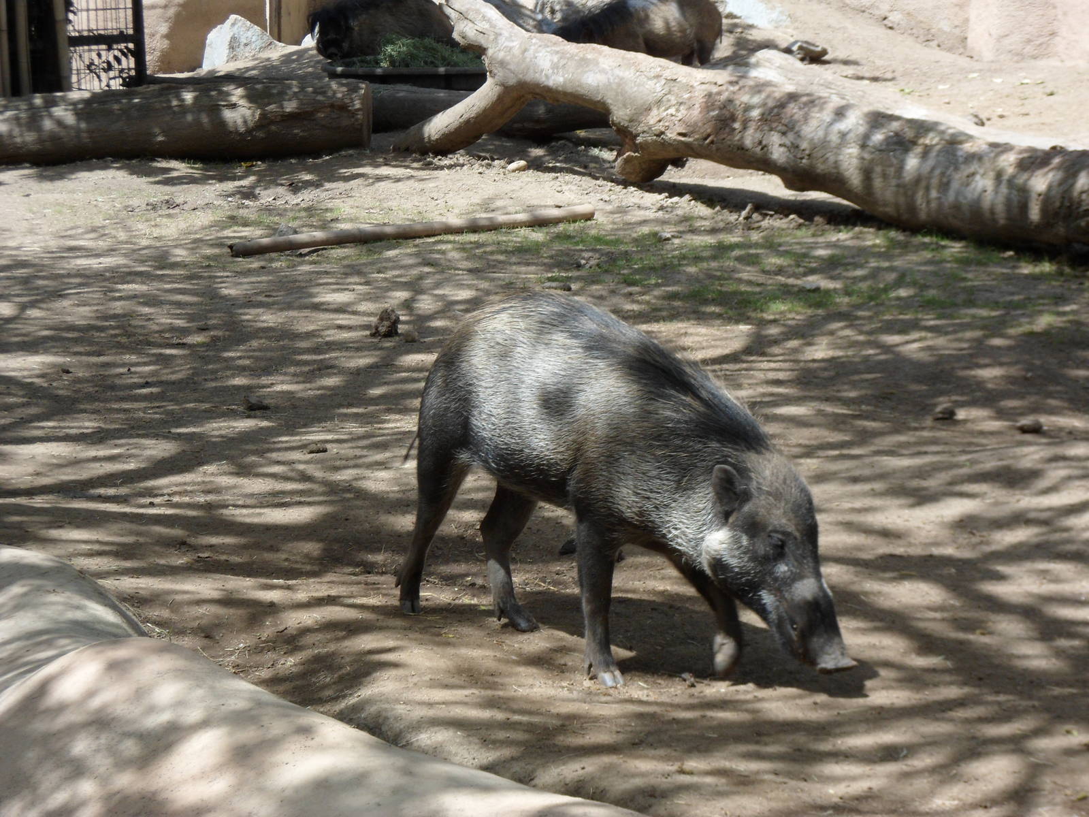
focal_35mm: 105
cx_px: 544
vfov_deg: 14.1
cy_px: 408
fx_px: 3303
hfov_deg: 18.7
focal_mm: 17.7
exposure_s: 1/250
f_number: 5.3
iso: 80
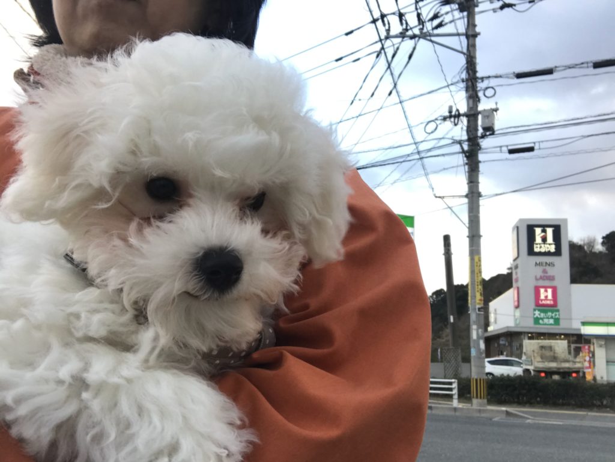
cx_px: 308
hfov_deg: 56.8
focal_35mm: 32
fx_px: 569
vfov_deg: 44.2
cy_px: 231
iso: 40
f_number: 2.2
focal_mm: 2.87
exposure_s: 1/120
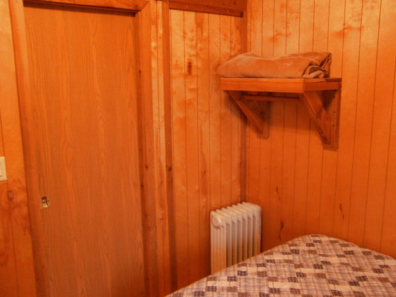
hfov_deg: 55.4
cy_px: 148
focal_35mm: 33
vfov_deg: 42.9
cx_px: 198
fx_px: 378
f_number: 3.4
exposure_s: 1/8
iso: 140
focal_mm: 5.5
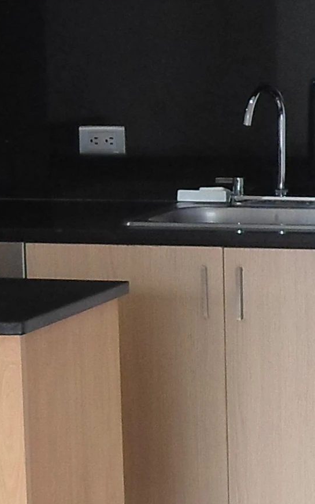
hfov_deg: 9.4
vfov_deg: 14.9
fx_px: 1923
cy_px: 361
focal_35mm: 140
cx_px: 168
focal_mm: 4.5
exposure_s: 1/30
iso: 80
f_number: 2.5
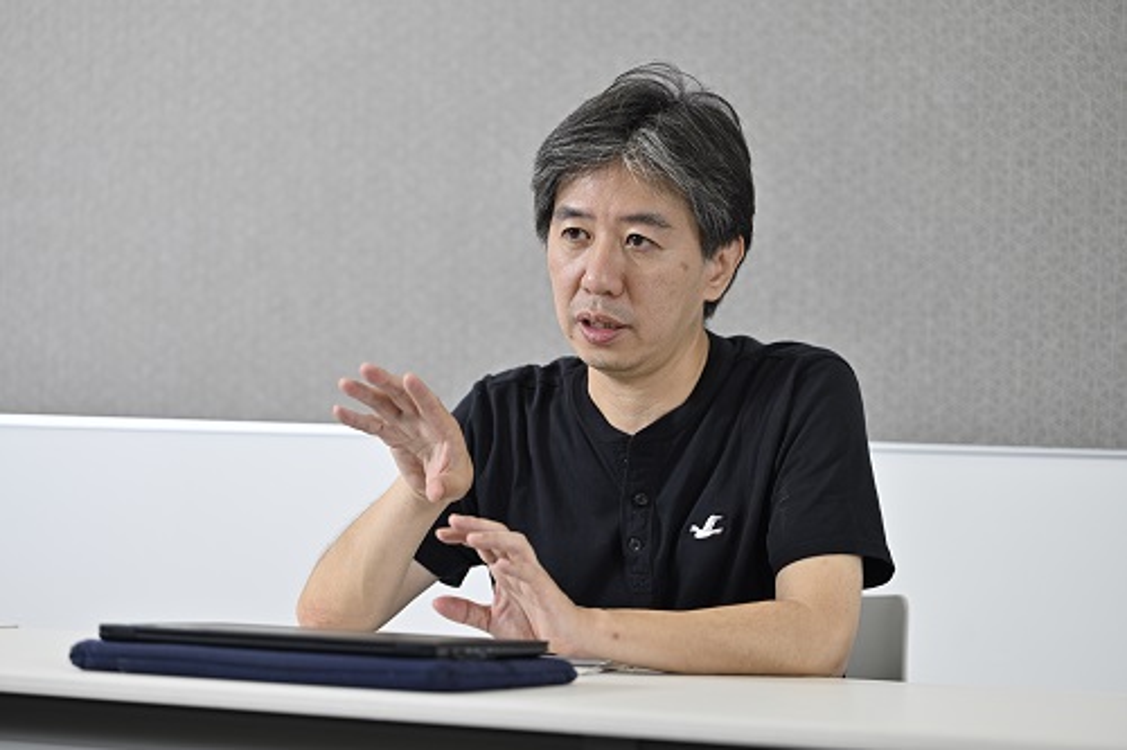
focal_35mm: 120
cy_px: 375
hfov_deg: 17.1
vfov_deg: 11.4
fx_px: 3755
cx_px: 564
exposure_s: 1/160
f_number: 3.2
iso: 100
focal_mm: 120
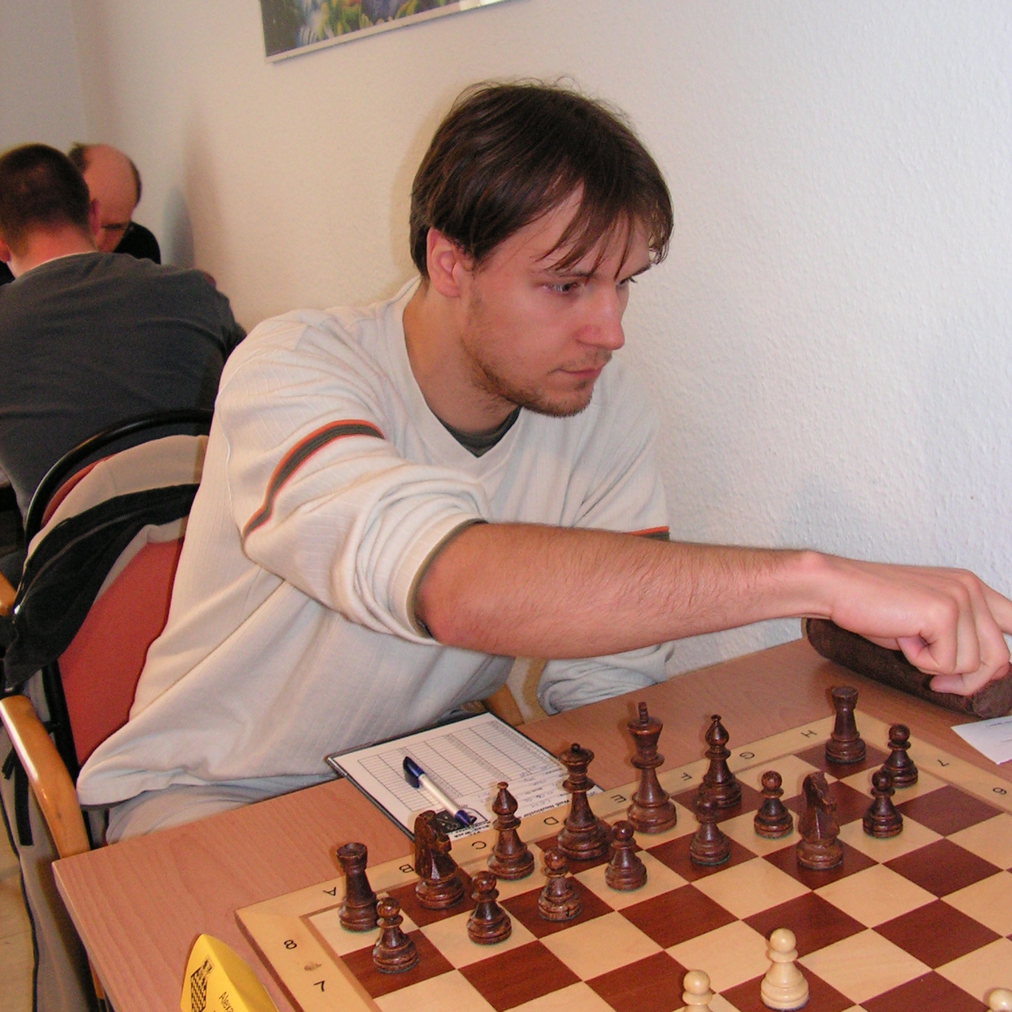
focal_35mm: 43
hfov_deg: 39.2
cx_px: 511
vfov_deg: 39.2
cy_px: 508
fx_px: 1422
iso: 200
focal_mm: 6
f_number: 3.2
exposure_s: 1/40
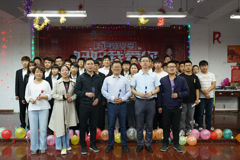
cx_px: 120
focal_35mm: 33
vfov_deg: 39.9
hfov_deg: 57.2
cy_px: 80
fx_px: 220
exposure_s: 1/125
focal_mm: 33
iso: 2500
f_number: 3.5
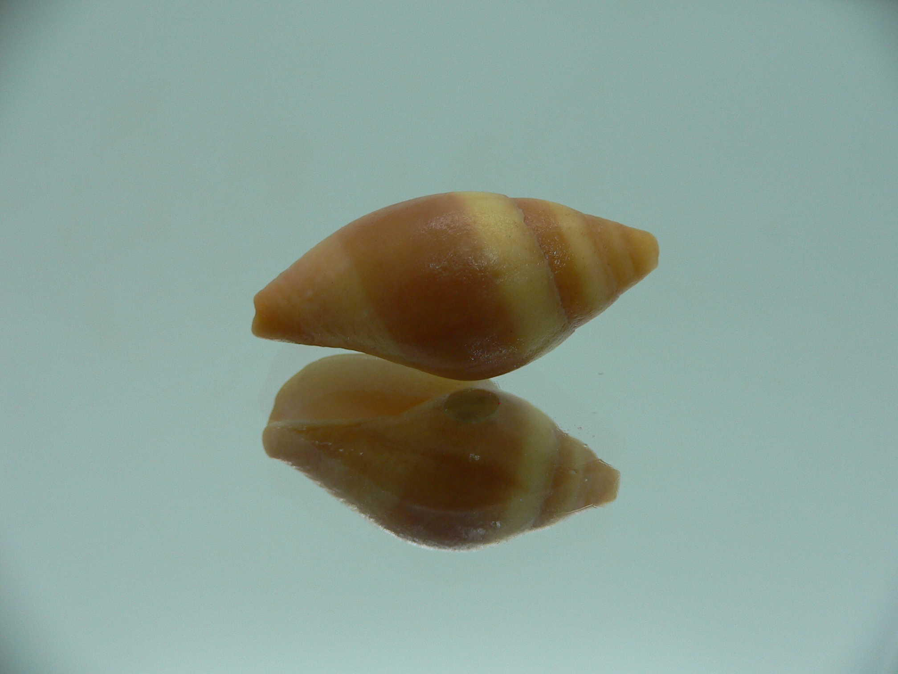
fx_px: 908
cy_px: 337
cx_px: 449
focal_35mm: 35
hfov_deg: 52.6
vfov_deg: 40.7
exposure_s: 1/60
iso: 80
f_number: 2.8
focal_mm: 4.6
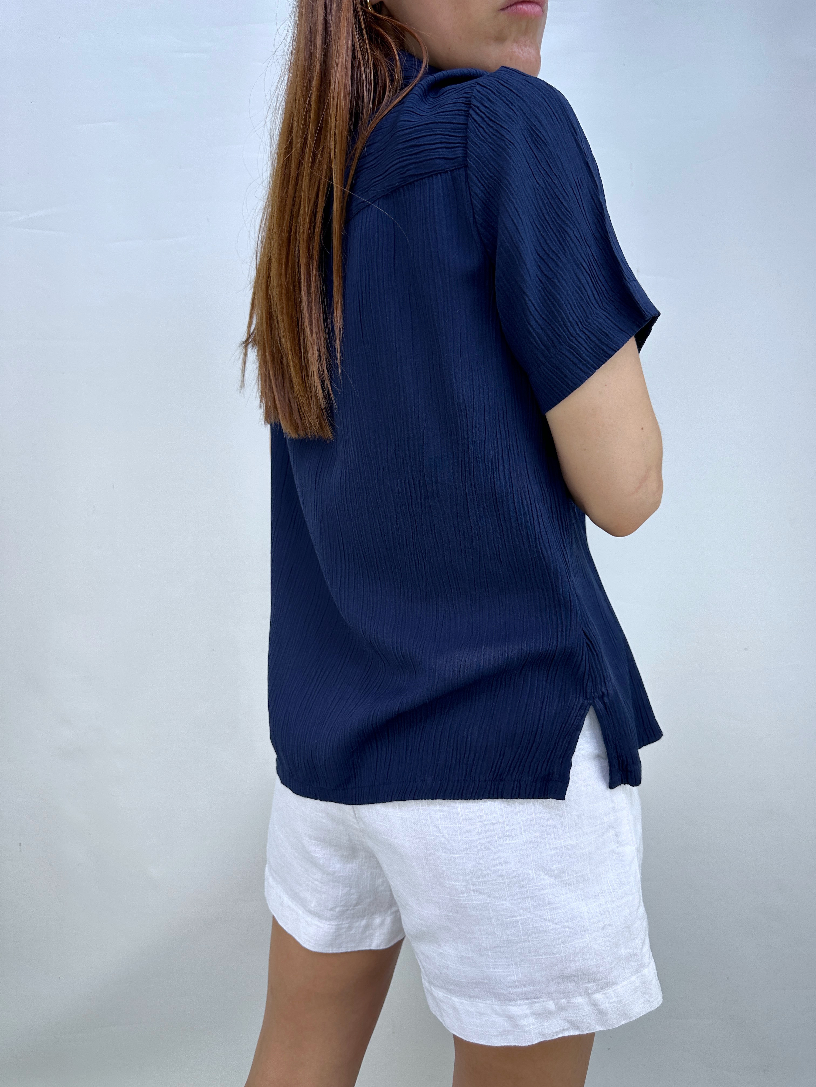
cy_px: 544
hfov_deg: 56.8
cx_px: 408
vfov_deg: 71.6
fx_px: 754
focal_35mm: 24
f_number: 1.78
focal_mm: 6.86
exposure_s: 1/797
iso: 80
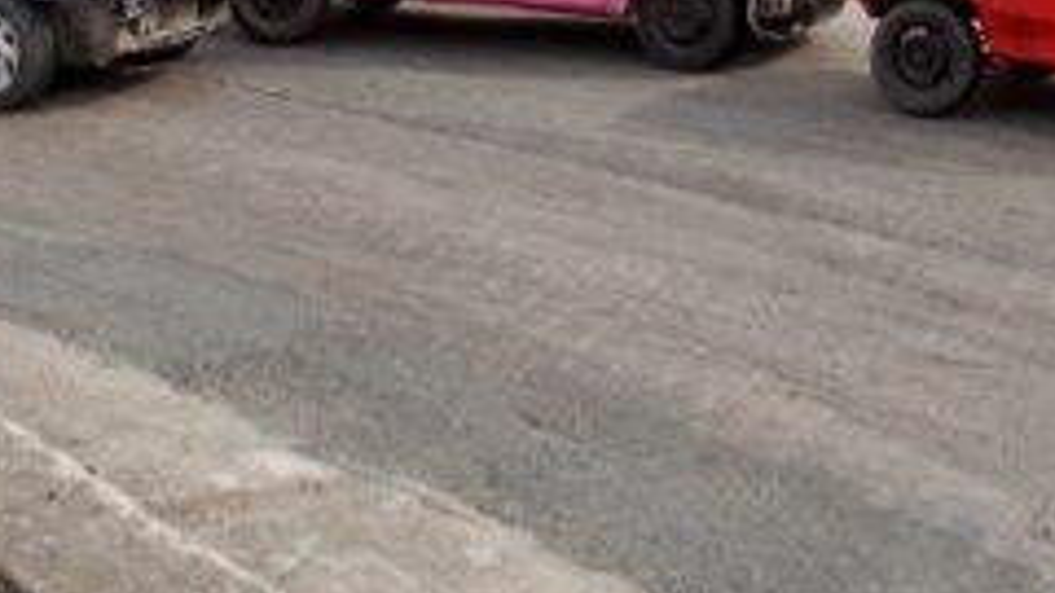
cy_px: -211
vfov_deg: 12.7
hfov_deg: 23.1
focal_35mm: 92
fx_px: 2574
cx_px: 677
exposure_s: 1/1000
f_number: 4
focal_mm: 22
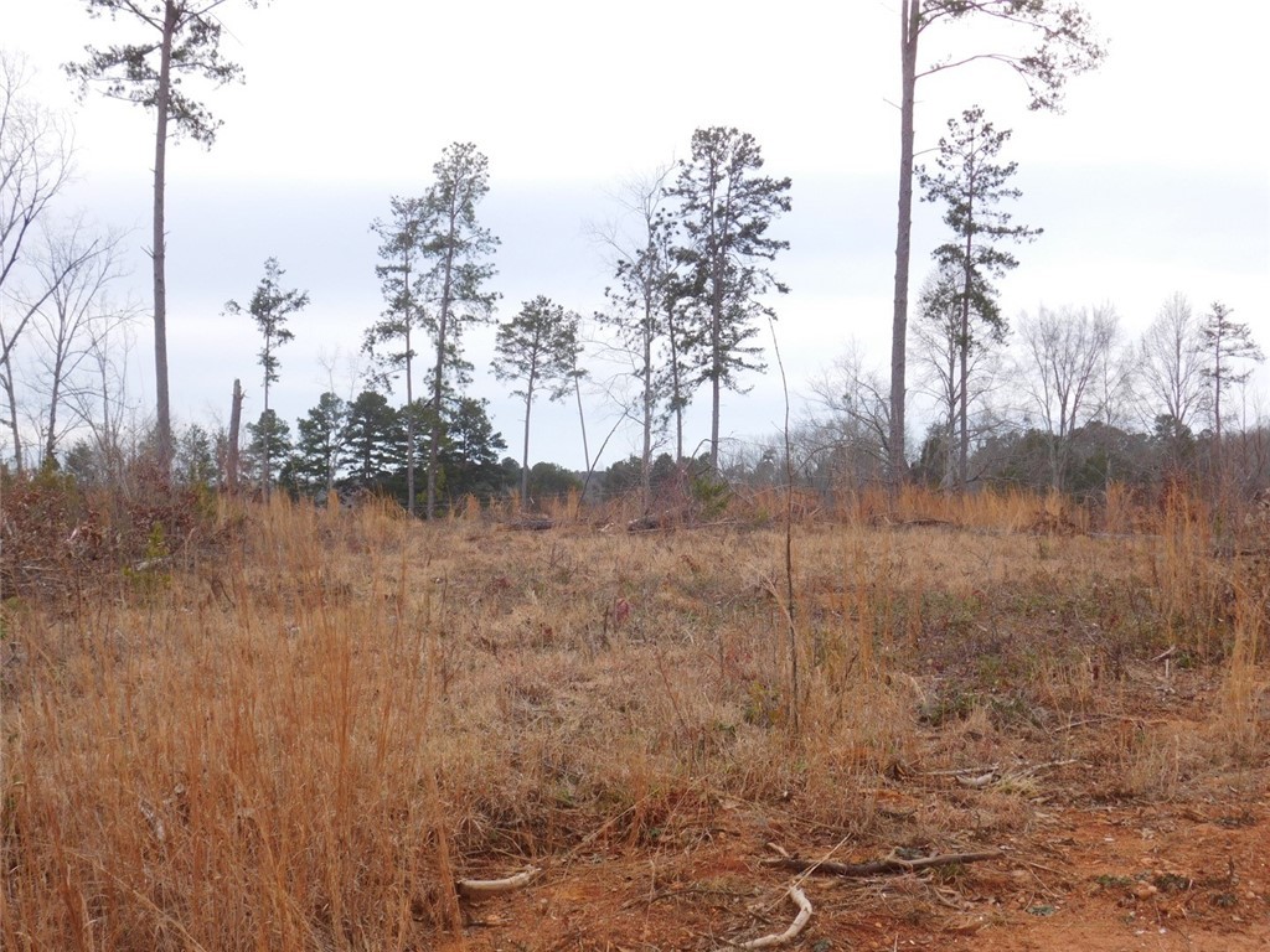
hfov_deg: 42.1
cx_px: 635
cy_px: 476
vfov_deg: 32.2
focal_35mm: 45
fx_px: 1651
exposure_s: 1/500
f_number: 3.7
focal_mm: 8
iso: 125
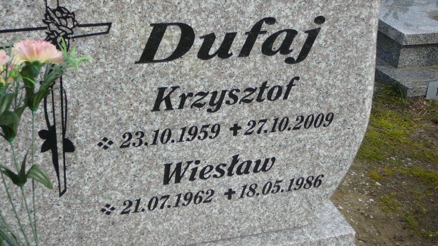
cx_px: 220
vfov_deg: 22.2
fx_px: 627
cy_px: 106
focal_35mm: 54
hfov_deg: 38.5
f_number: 3.4
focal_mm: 7.3
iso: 80
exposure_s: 1/500
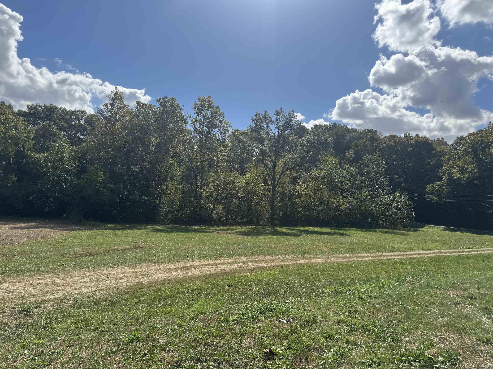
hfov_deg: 71.6
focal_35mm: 24
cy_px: 184
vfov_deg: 56.8
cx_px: 246
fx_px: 342
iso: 80
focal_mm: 6.76
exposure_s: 1/7092
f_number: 1.78
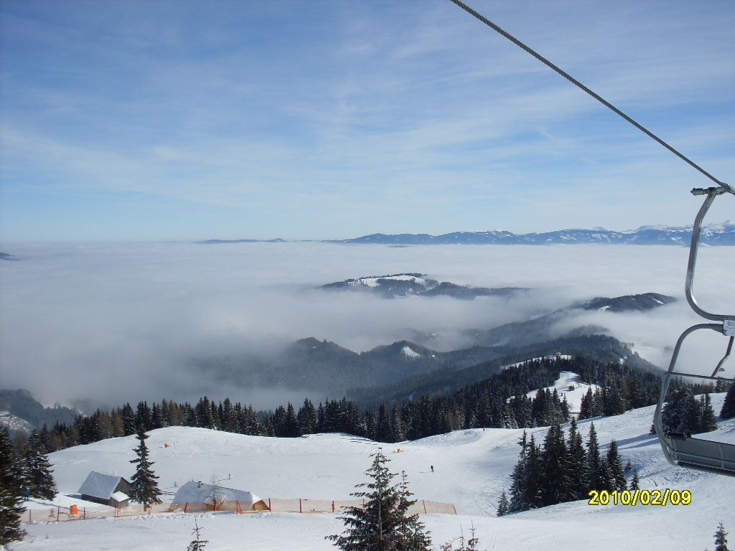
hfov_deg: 49.0
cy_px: 276
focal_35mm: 38
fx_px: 807
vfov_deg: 37.7
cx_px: 368
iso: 80
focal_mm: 6.3
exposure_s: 1/500
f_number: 8.4
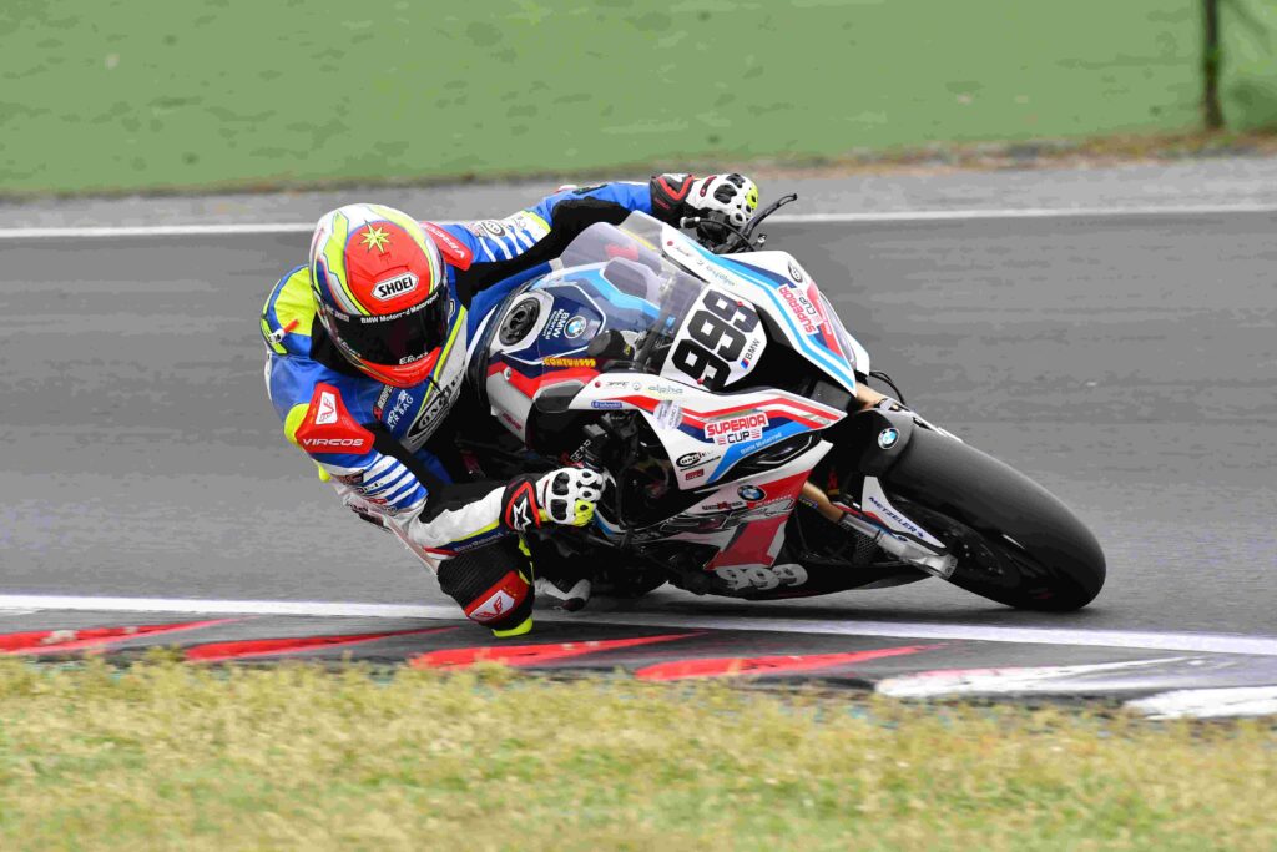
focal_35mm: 300
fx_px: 10642
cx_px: 638
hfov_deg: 6.9
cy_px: 426
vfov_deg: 4.6
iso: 800
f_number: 6.3
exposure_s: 1/1000
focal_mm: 200
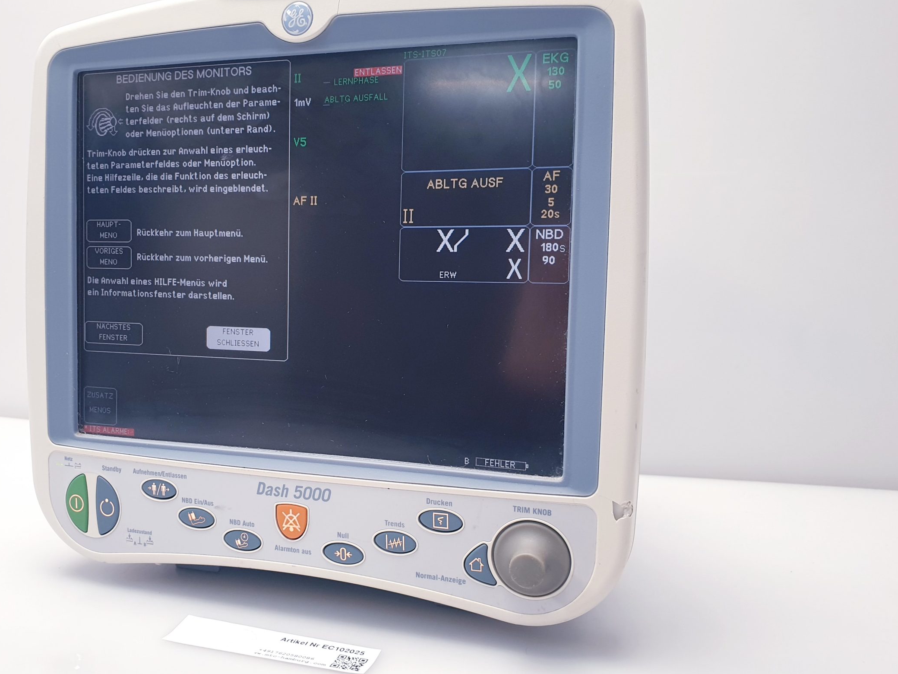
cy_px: 332
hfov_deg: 56.3
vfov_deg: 44.2
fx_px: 830
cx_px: 354
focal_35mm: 32
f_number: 2.4
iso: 100
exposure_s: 1/50
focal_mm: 4.3
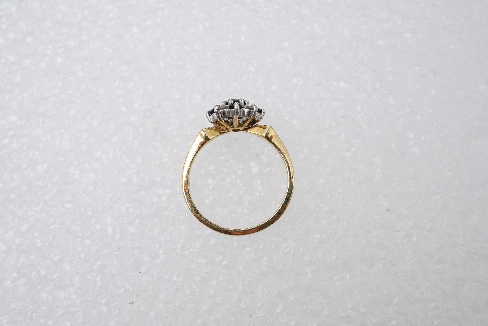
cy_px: 163
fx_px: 610
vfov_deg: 29.9
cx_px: 244
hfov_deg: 43.6
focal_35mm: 45
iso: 500
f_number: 22
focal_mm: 30
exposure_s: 1/125
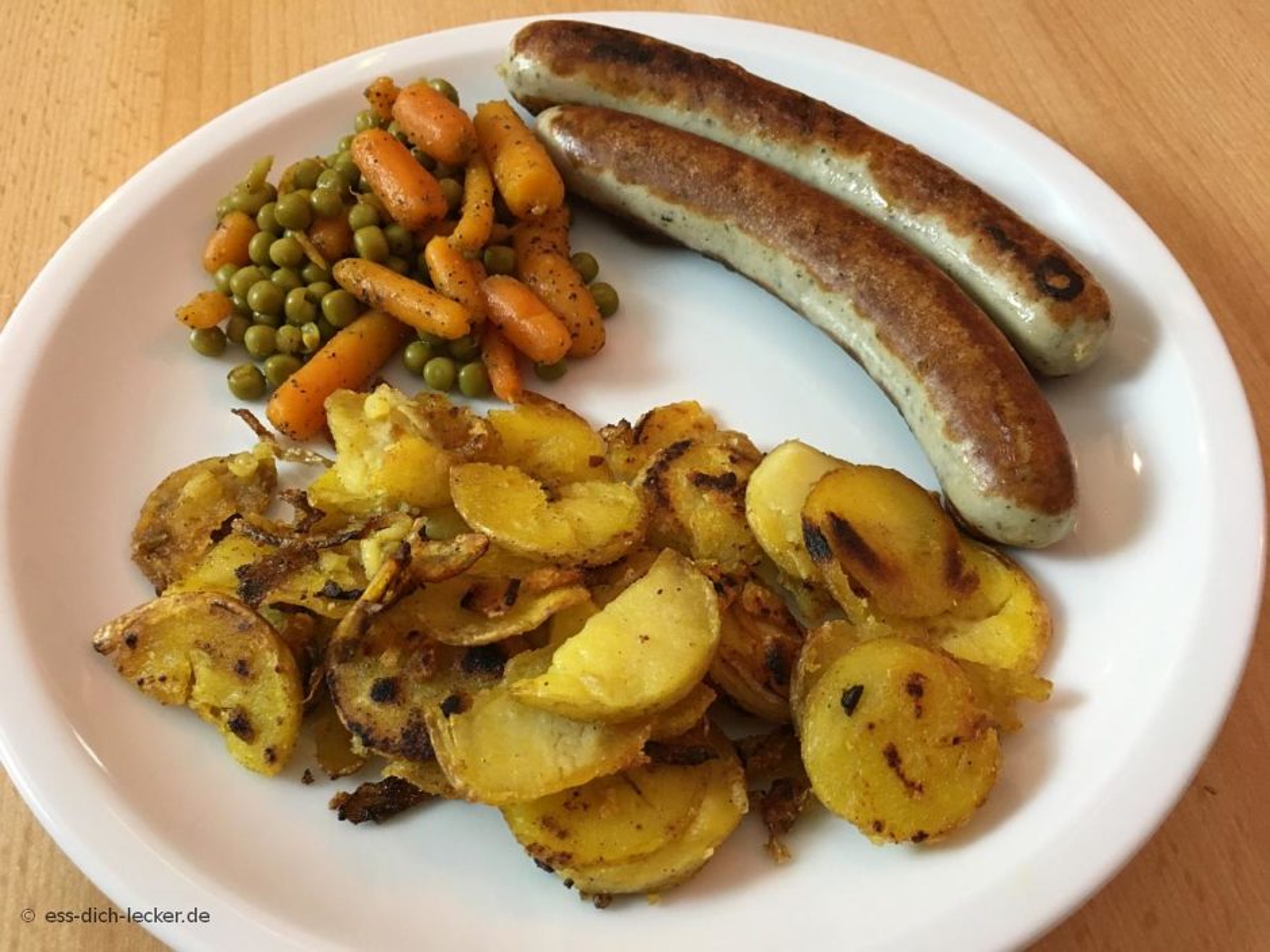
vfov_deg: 48.2
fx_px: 1064
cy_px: 476
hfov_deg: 61.7
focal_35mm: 29
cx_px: 635
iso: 200
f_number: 2.2
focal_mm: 4.15
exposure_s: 1/33
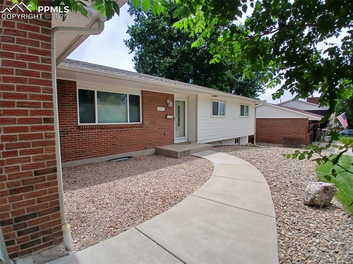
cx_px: 176
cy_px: 132
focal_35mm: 17
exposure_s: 1/1427
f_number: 2.2
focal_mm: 1.4
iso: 50
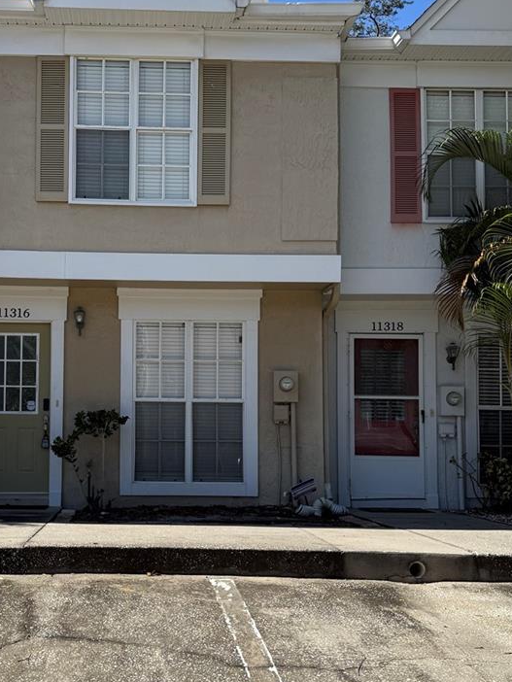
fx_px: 808
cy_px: 403
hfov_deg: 34.7
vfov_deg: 45.6
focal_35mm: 41
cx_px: 153
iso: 80
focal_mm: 6.76
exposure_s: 1/3759
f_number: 1.78
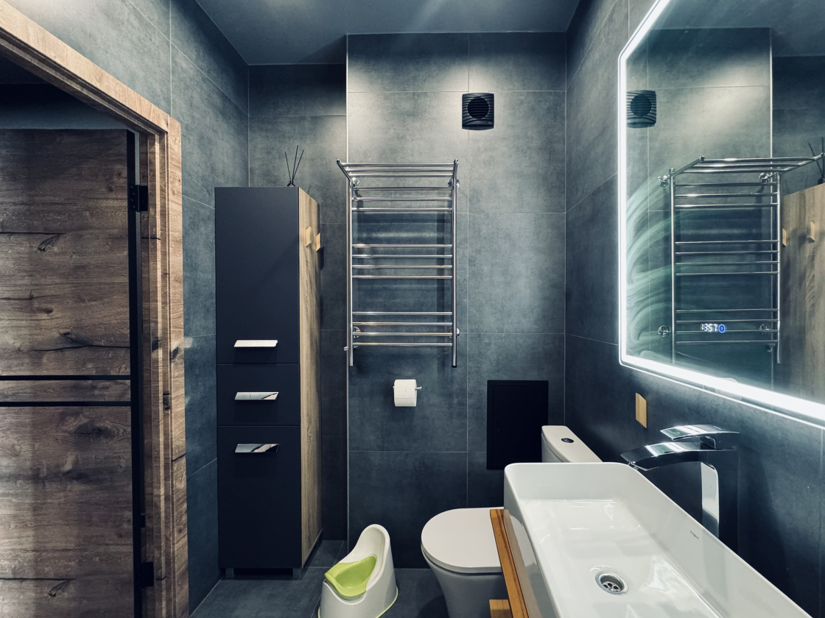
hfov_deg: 98.0
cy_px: 313
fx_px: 357
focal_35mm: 15
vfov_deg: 81.7
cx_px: 440
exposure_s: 1/50
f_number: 2.2
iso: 640
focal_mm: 2.22
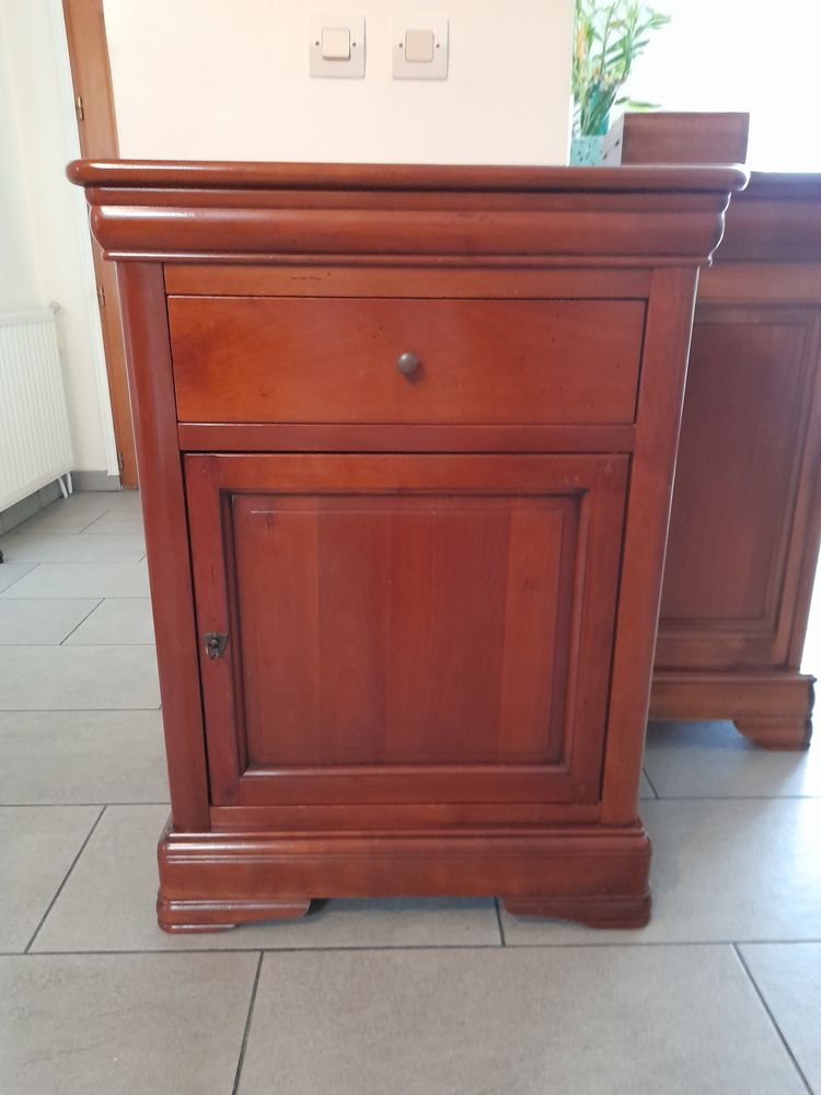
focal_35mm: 25
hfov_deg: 54.9
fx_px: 791
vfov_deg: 69.4
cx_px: 410
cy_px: 548
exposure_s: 1/10
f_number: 2
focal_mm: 4.6
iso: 800
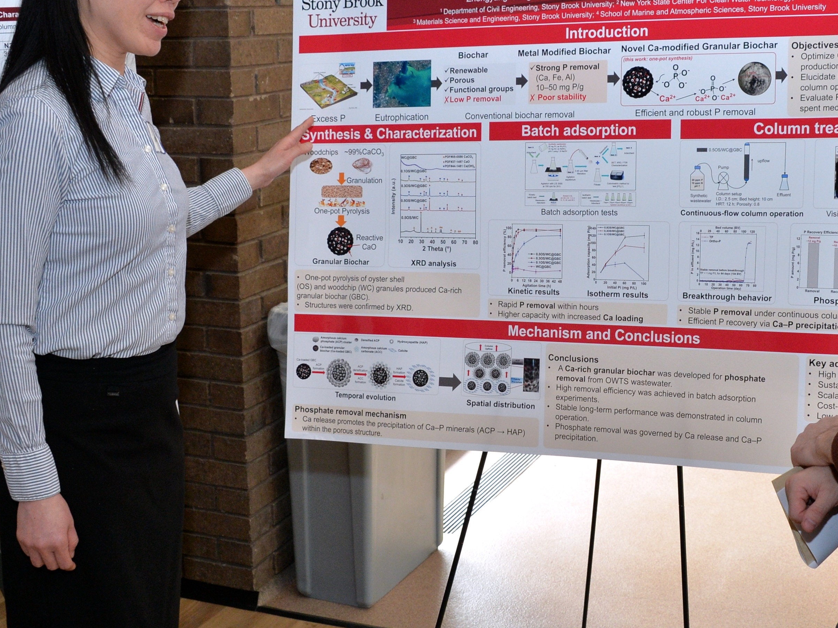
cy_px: 327
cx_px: 574
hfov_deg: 34.5
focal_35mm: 55
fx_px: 1331
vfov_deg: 26.6
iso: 1600
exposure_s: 1/125
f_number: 5.6
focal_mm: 28
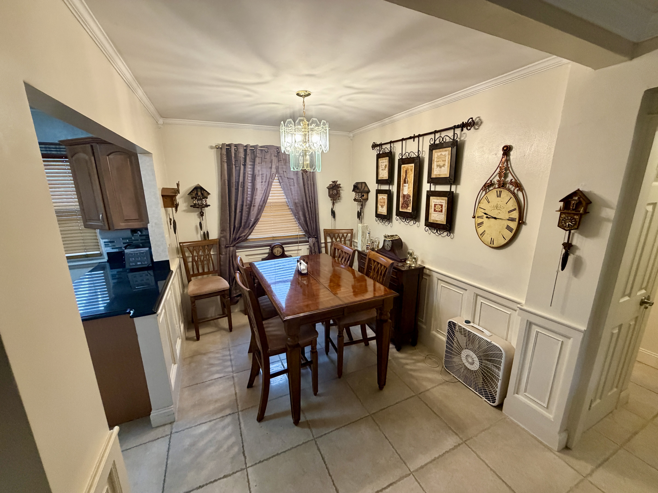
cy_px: 246
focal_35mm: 14
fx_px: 266
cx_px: 329
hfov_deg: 102.1
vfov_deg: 85.7
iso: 400
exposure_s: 1/60
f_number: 2.2
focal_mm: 2.22
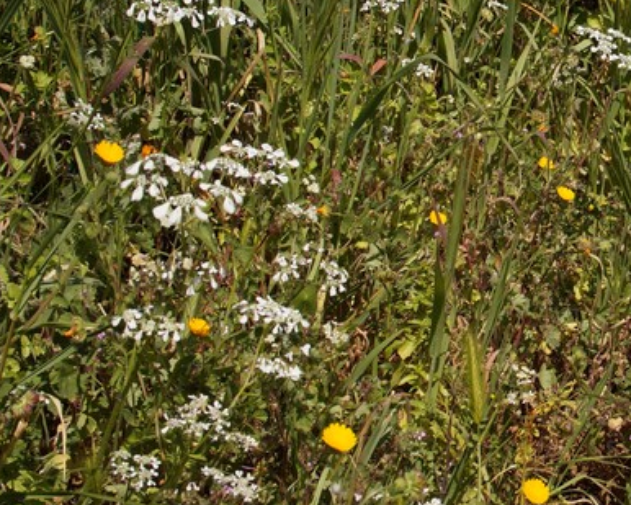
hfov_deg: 18.8
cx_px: 741
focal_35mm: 97
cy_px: 151
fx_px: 1812
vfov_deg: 15.8
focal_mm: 26
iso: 100
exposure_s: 1/250
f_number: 10
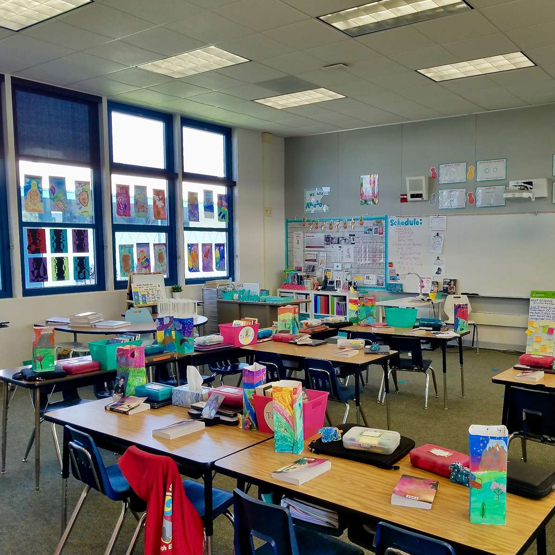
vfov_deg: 52.5
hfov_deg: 52.0
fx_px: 562
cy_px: 279
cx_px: 345
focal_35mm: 31
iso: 50
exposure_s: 1/226
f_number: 1.7
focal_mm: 4.2
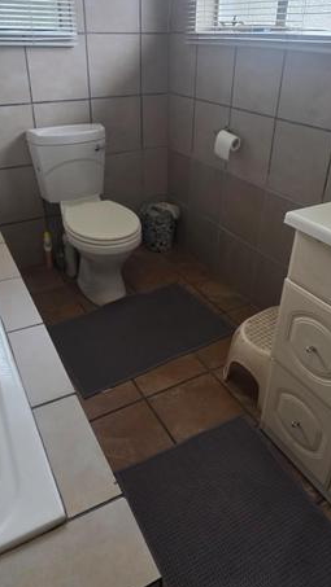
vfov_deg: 73.7
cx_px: 157
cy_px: 258
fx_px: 390
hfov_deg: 46.0
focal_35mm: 25
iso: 160
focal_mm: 2.2
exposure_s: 1/50
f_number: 1.9
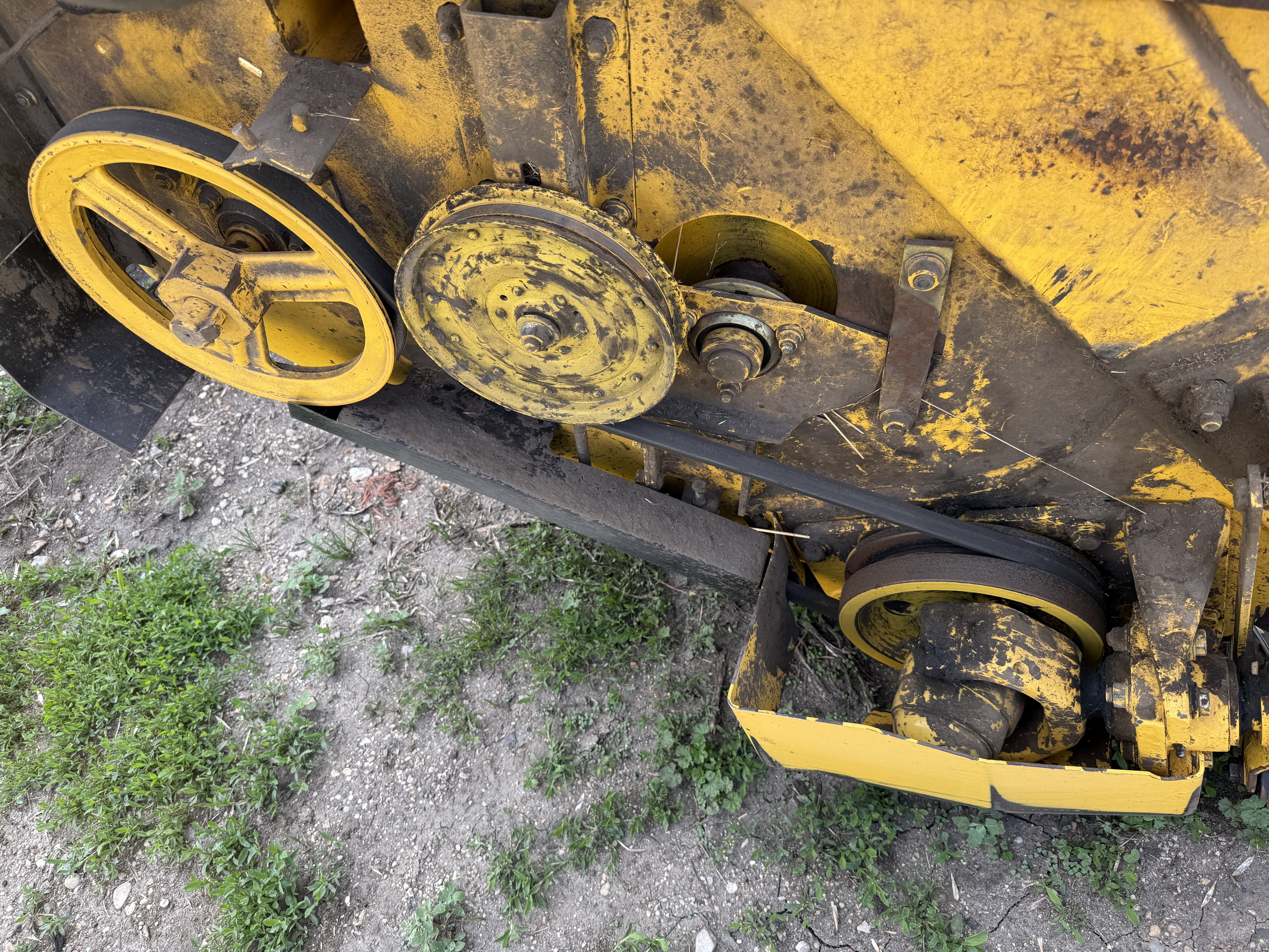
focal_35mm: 24
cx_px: 634
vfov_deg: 56.8
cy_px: 476
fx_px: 880
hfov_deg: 71.6
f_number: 1.78
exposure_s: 1/551
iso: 80
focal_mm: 6.76
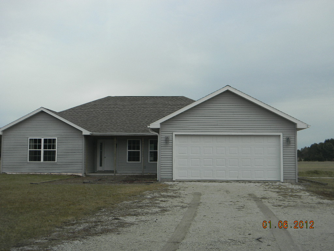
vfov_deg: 30.9
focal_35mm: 47
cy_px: 126
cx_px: 167
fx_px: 453
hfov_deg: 40.4
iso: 80
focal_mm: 8.6
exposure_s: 1/337
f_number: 3.9
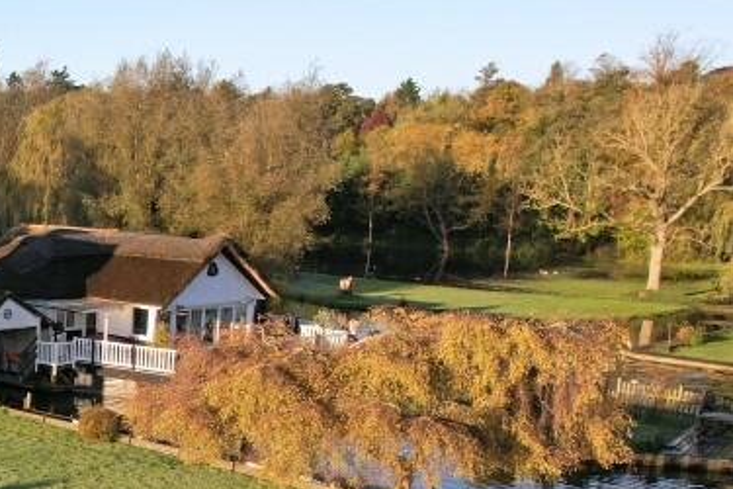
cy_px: 423
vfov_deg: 22.2
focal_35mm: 60
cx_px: -264
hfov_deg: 27.0
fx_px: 1222
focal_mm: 8.38
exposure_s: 1/125
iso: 110
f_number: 2.8
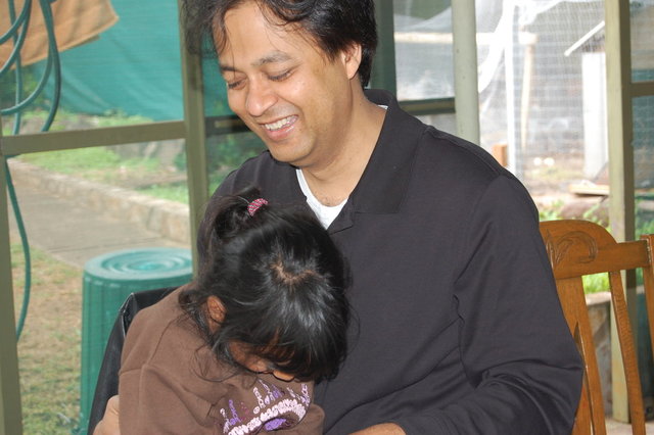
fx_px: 1498
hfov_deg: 24.6
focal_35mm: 82
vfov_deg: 16.5
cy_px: 218
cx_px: 327
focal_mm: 55
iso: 400
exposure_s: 1/60
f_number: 5.6
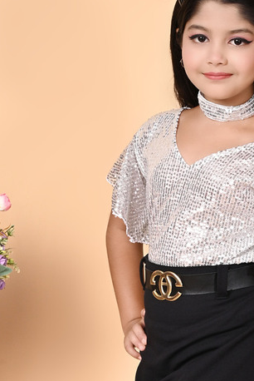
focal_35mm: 153
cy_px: 354
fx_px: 1617
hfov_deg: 9.0
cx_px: 197
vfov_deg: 13.3
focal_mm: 70
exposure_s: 1/160
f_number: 13
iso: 320
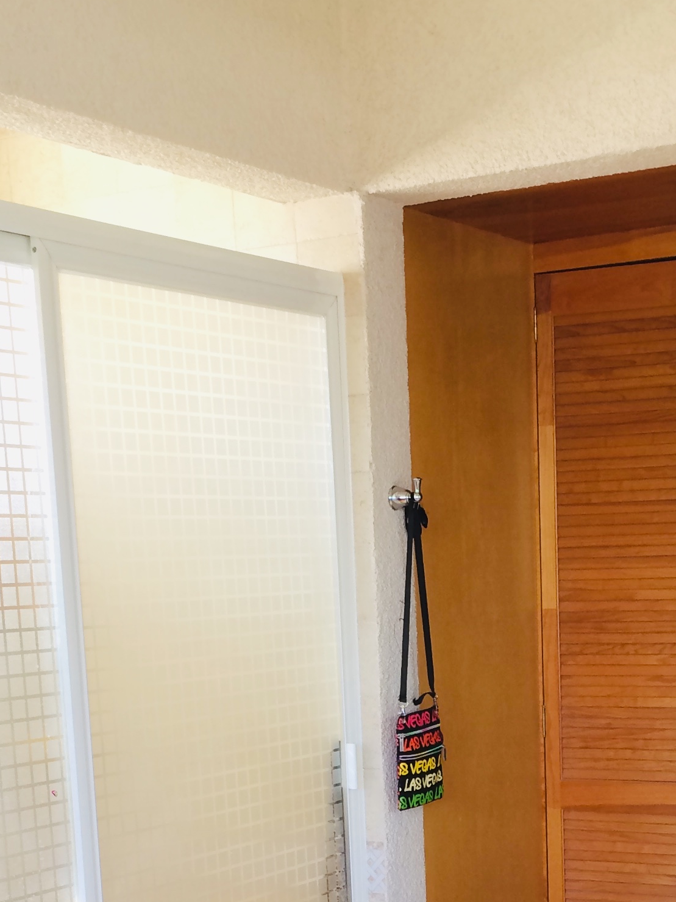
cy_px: 869
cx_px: 449
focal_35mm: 64
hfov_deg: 22.8
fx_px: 1667
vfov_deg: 28.7
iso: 50
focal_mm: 4.15
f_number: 2.2
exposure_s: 1/30
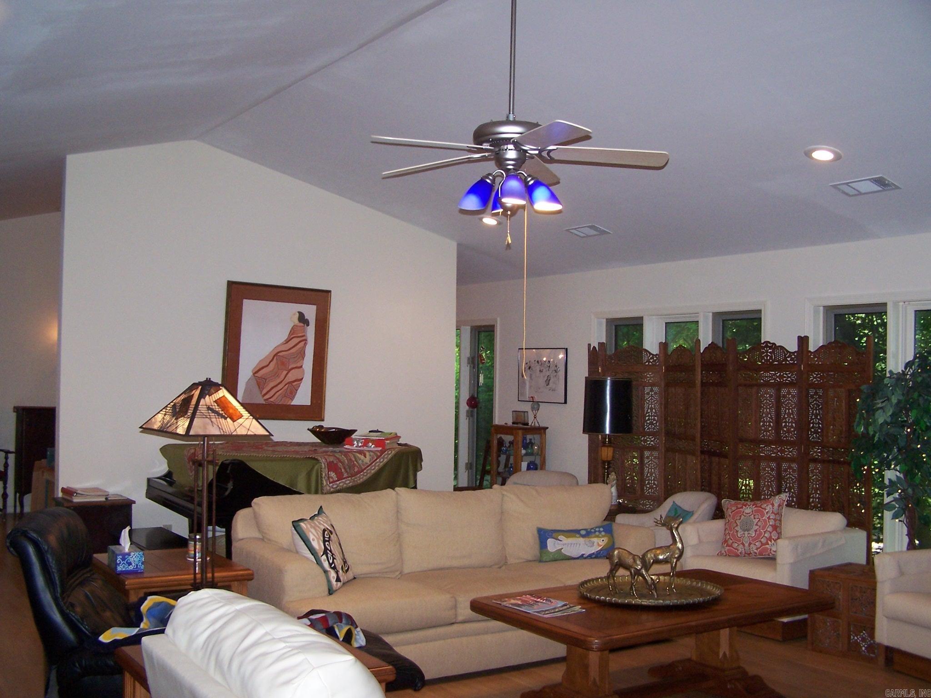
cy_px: 349
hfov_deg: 49.0
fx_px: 1022
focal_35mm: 38
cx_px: 466
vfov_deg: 37.7
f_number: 2.8
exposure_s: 1/60
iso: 140
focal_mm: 6.3
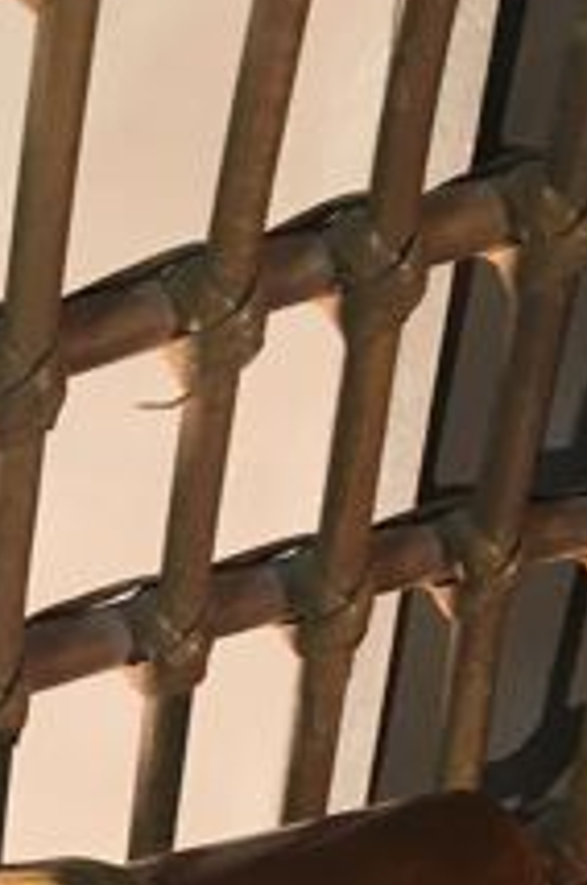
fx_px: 2773
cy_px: 926
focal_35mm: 113
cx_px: -389
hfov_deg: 11.4
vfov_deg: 17.6
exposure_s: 1/17
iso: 40
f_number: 2.2
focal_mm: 4.15
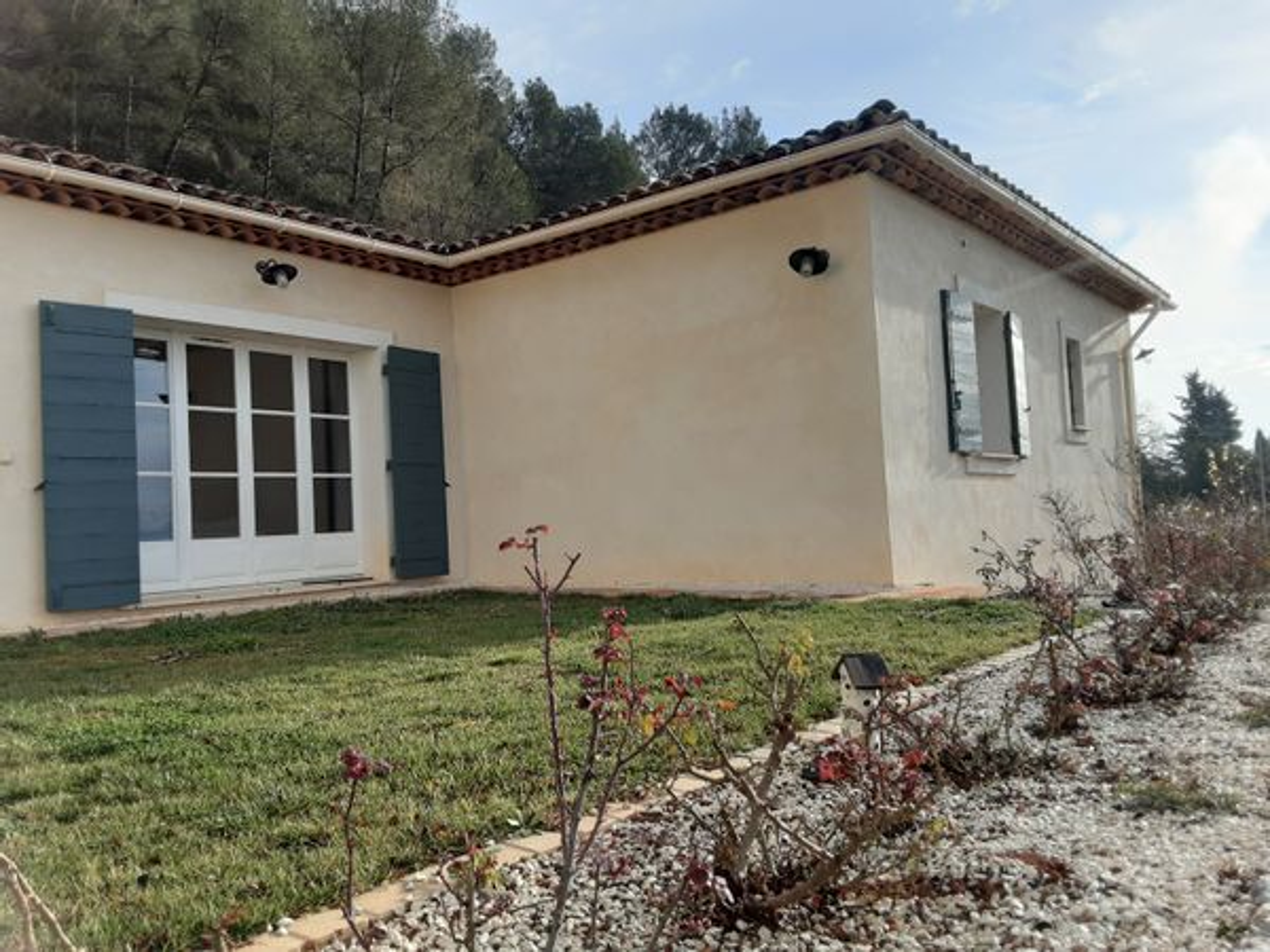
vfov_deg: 49.7
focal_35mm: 28
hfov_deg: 63.4
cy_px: 476
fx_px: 1027
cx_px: 635
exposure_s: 1/954
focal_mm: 2.9
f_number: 1.9
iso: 40
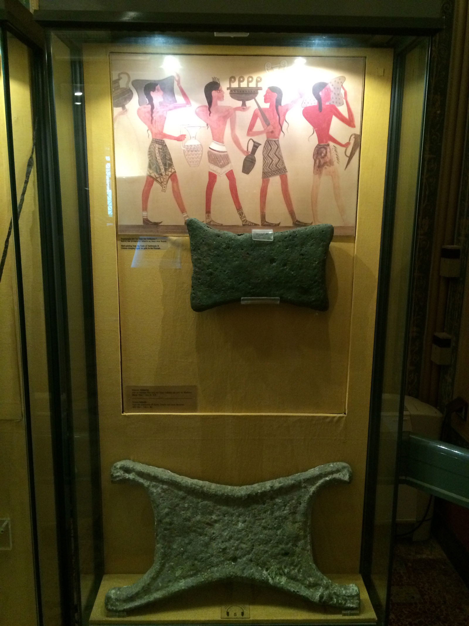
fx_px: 524
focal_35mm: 29
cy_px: 313
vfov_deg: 61.7
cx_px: 234
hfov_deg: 48.2
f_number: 2.2
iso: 320
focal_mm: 4.15
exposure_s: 1/30
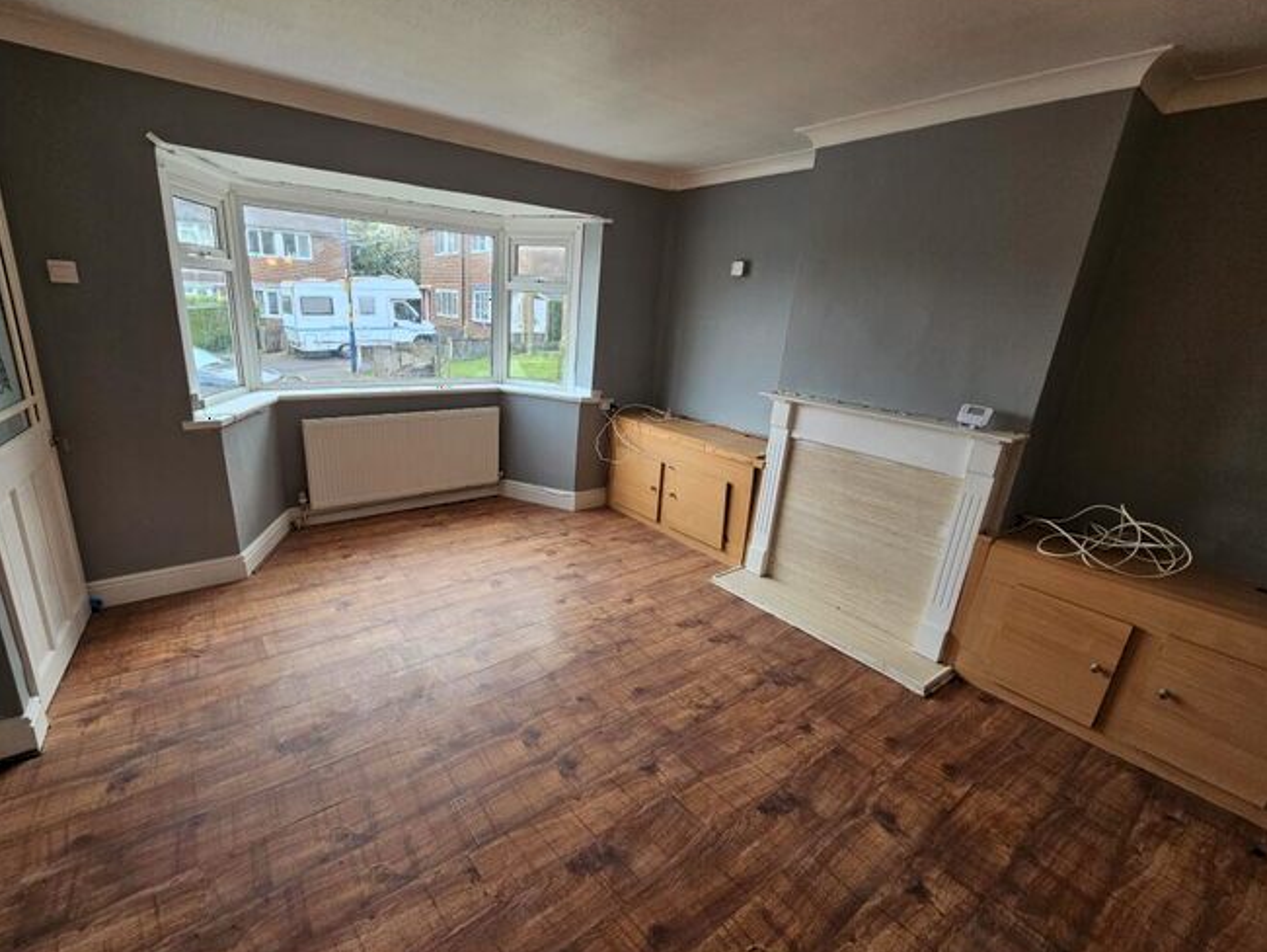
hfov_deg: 101.9
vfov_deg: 85.7
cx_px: 587
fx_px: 513
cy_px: 483
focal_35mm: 14
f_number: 2.2
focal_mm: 2.2
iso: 160
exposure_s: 1/190
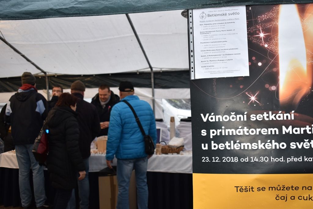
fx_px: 365
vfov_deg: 31.9
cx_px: 156
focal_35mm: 42
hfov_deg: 46.4
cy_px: 104
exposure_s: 1/60
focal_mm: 28
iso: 320
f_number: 4.2
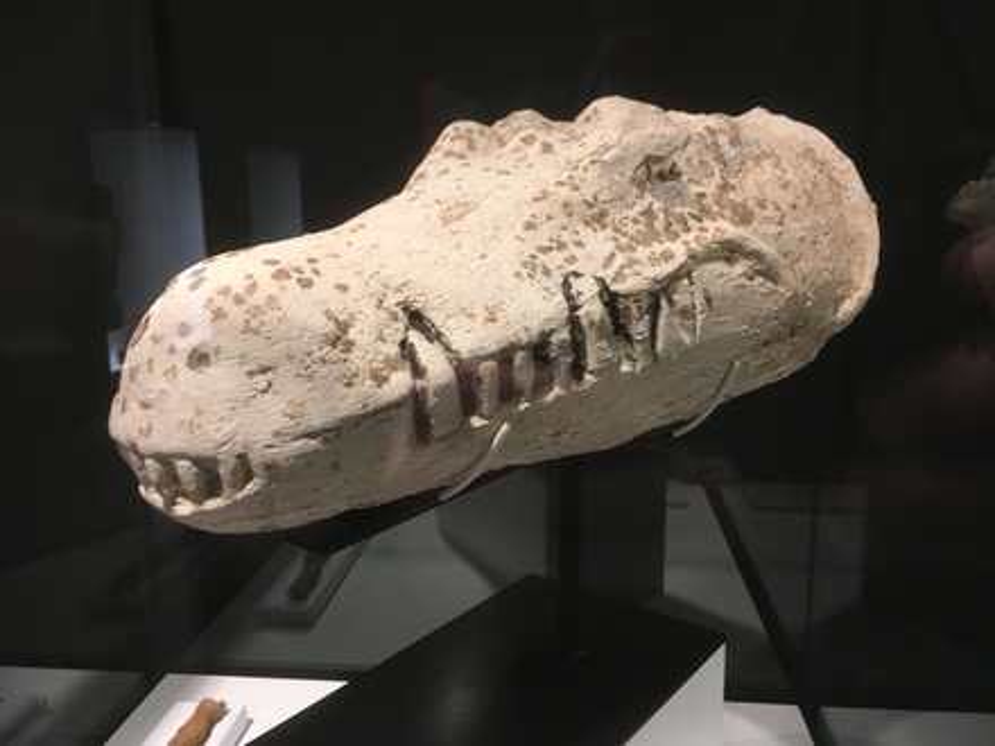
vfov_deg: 48.2
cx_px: 498
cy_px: 373
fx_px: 834
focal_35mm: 29
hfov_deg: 61.7
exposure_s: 1/33
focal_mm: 4.15
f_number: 2.2
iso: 100
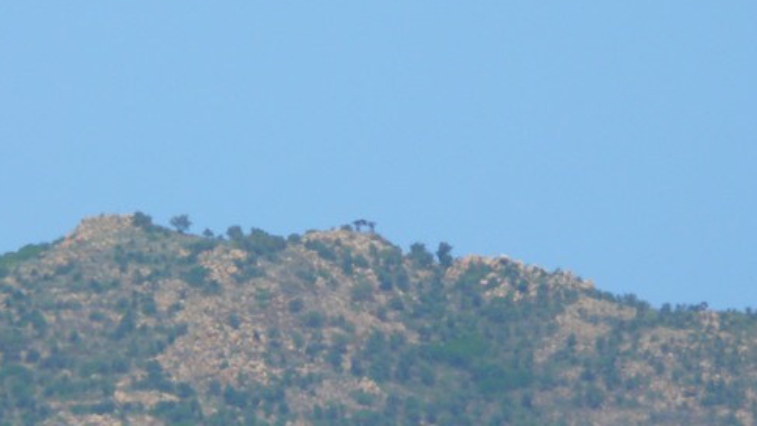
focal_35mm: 707
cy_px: 365
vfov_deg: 1.7
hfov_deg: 3.1
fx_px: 14194
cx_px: 322
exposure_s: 1/500
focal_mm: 88.8
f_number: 5.6
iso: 100
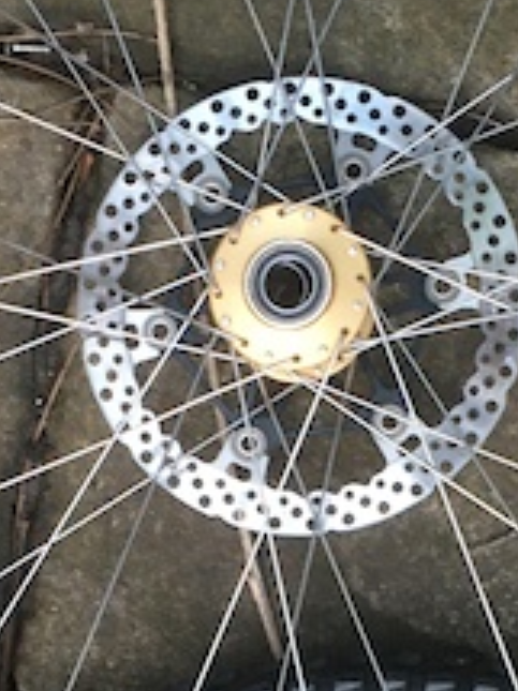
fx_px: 2157
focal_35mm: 108
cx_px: 319
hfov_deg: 13.7
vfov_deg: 17.6
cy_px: 771
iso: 160
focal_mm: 4.15
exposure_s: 1/33
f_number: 2.2
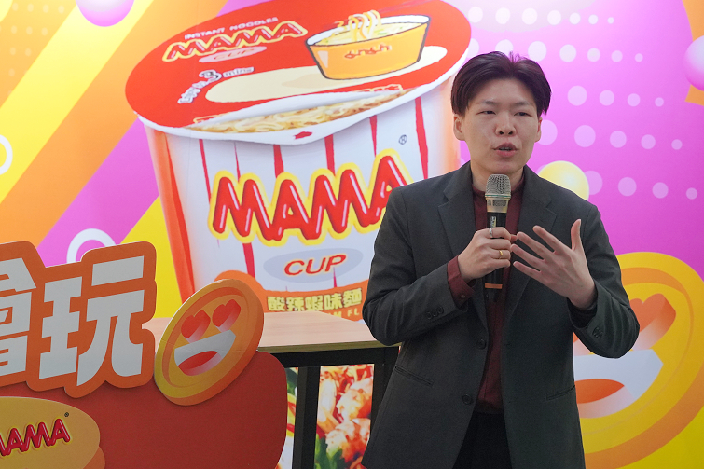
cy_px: 178
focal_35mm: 89
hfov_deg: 22.7
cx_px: 187
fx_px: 1740
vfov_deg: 15.3
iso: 3200
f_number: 4
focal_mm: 56
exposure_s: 1/160
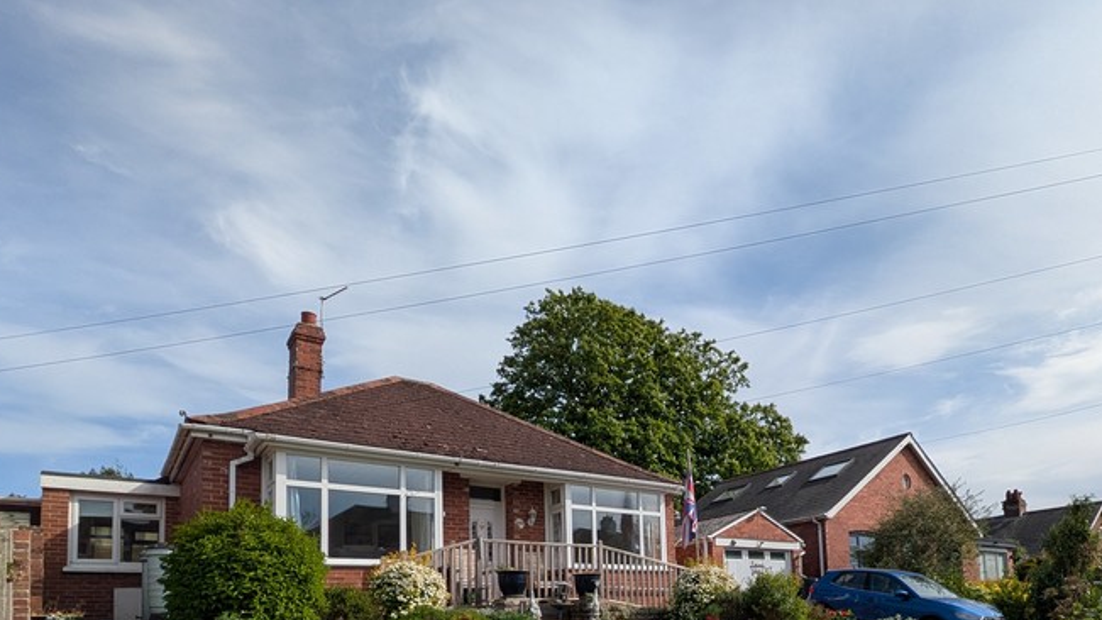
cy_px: 567
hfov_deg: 75.2
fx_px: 701
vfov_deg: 43.3
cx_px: 679
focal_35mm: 24
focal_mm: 1.83
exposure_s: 1/2188
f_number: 2.2
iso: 48
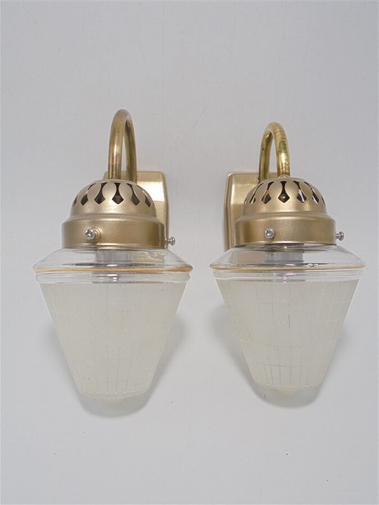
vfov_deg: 61.7
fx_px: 423
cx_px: 190
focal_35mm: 29
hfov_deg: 48.2
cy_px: 252
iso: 100
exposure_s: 1/60
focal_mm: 5.3
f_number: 3.7
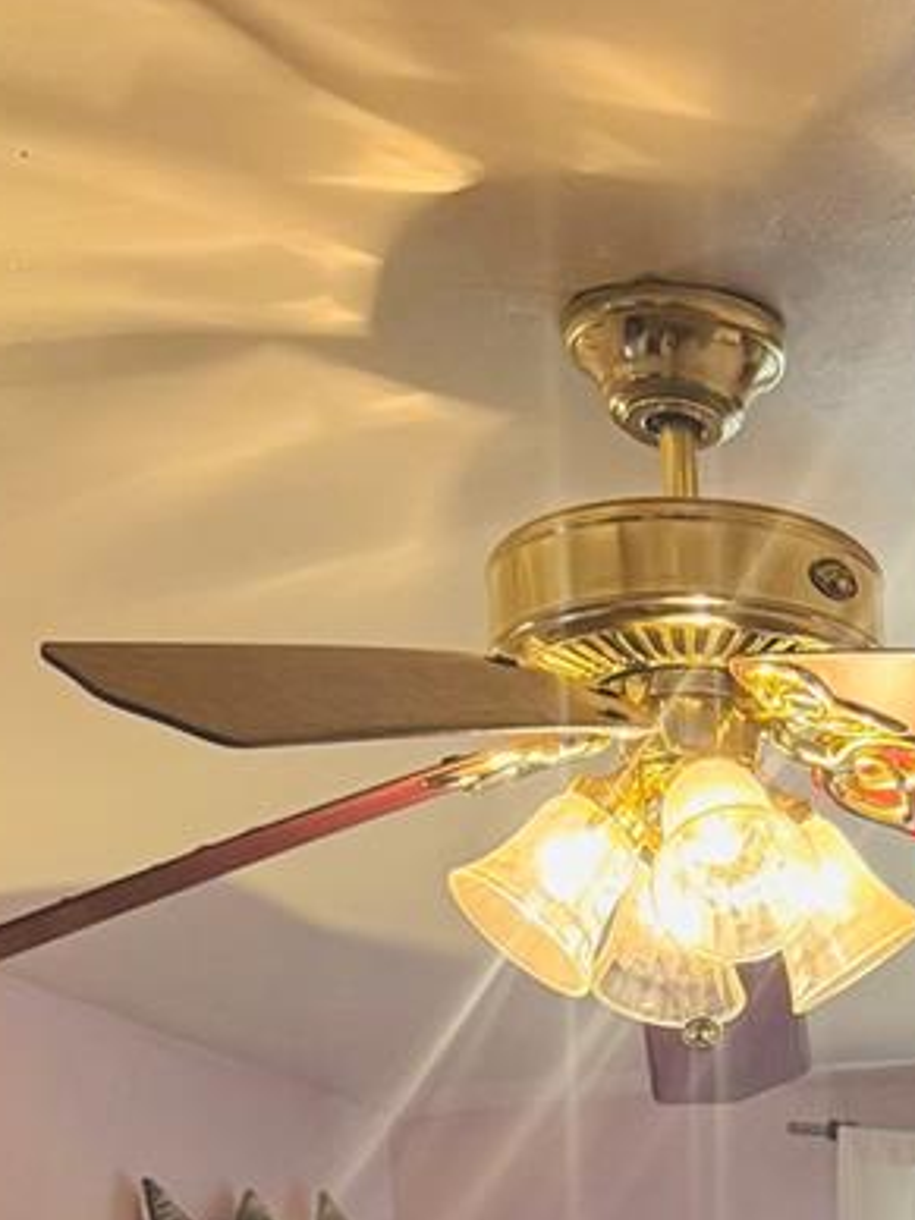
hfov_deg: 14.9
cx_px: 1163
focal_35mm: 95
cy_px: 2333
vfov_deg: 16.5
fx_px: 3348
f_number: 1.78
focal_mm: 6.76
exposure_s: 1/120
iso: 200
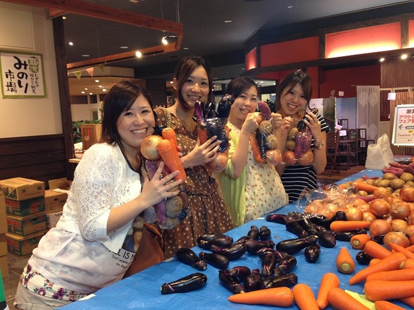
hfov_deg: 55.4
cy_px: 155
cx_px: 207
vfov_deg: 42.9
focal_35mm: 33
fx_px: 394
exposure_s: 1/20
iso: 80
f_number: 2.4
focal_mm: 4.12
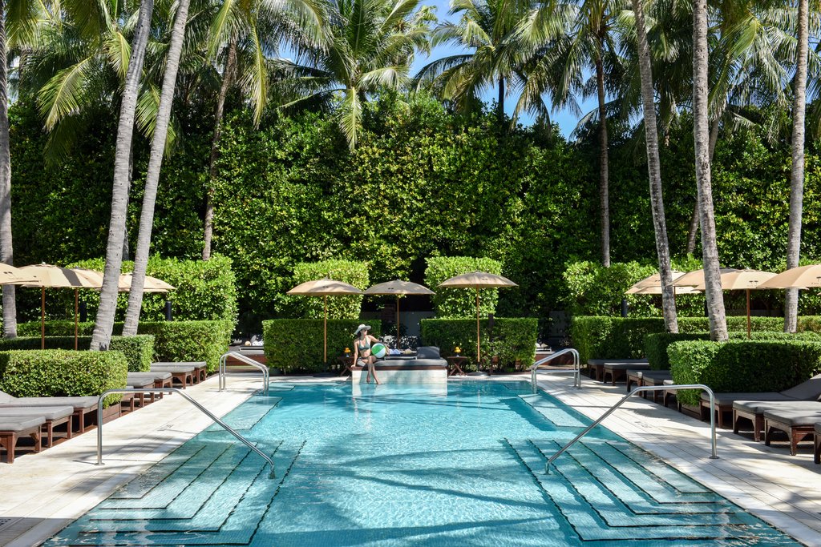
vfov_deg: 30.5
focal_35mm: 44
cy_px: 274
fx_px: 1004
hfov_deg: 44.5
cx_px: 410
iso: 320
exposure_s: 1/200
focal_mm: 44
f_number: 16
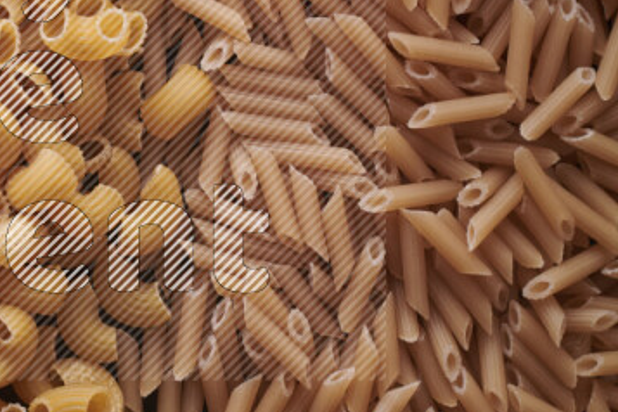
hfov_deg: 17.7
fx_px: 1923
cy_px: 83
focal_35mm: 112
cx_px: -47
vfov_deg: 12.2
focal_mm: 50
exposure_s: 1/100
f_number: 8
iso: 160
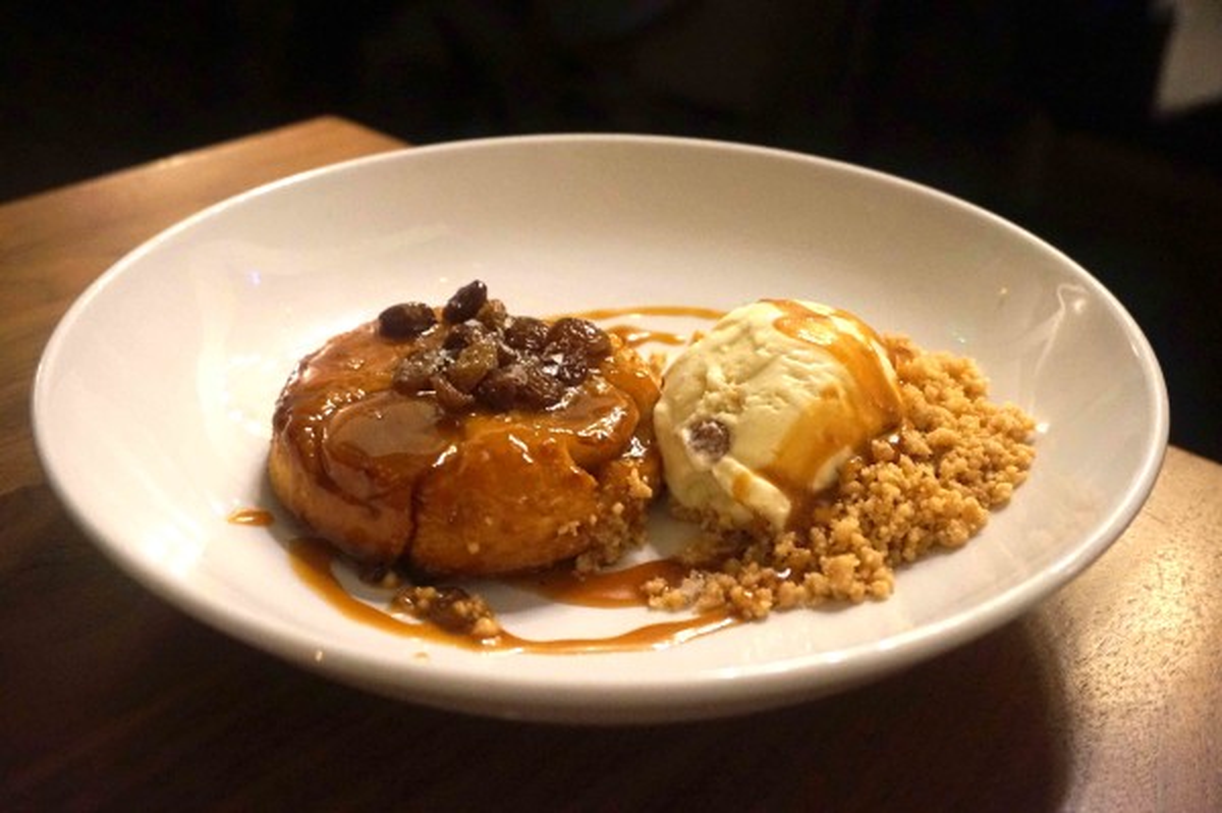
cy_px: 406
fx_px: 1221
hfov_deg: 53.2
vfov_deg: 36.8
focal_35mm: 36
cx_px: 611
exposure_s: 1/8
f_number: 4.5
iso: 3200
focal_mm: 24
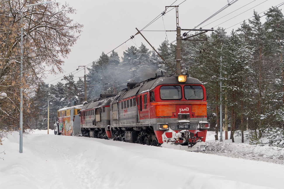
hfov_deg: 35.0
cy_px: 94
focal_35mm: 57
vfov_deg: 23.8
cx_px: 142
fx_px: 450
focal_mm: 57
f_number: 7.1
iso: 800
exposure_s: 1/500
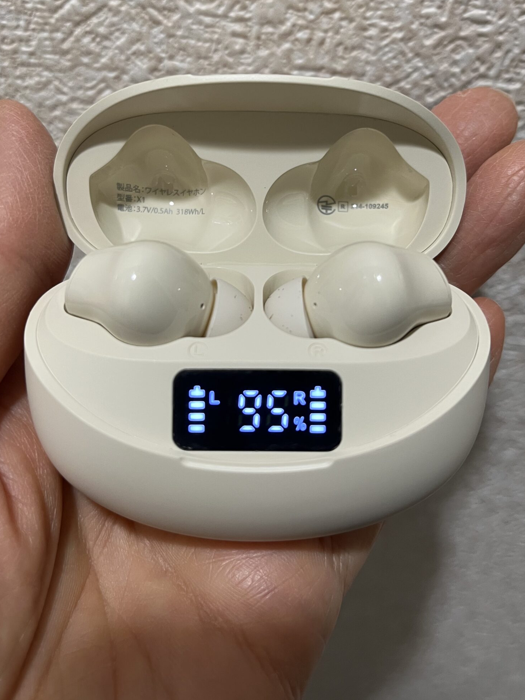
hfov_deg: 41.8
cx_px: 266
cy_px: 273
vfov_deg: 53.5
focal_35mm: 34
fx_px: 688
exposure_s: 1/49
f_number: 1.6
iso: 125
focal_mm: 5.1
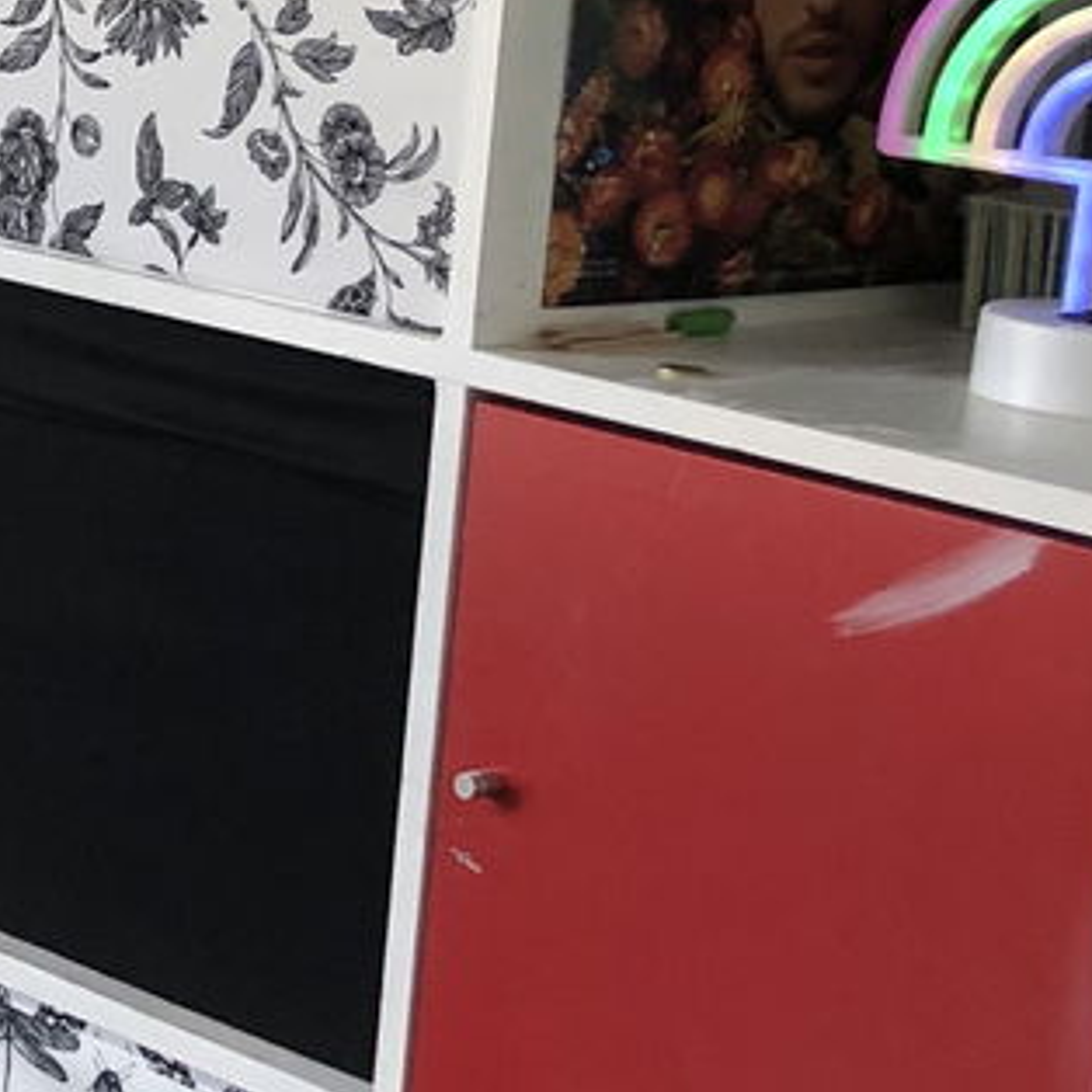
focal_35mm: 126
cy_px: 316
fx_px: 4497
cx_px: -1311
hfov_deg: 11.9
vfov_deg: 13.8
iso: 32
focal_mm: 4
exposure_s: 1/30
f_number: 1.8
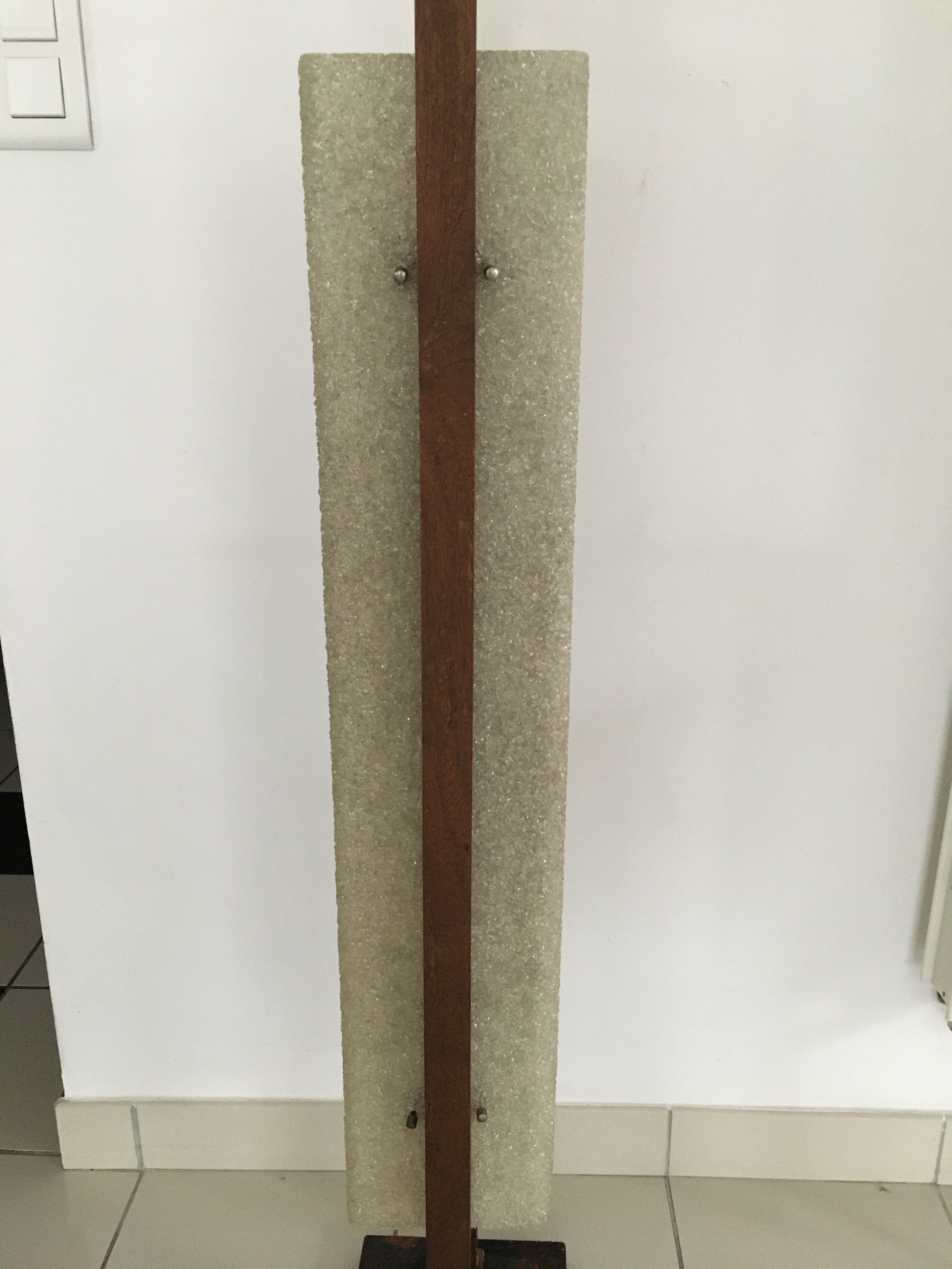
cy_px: 634
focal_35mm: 29
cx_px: 476
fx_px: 1063
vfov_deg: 61.7
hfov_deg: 48.2
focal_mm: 4.15
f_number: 2.2
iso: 200
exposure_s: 1/30
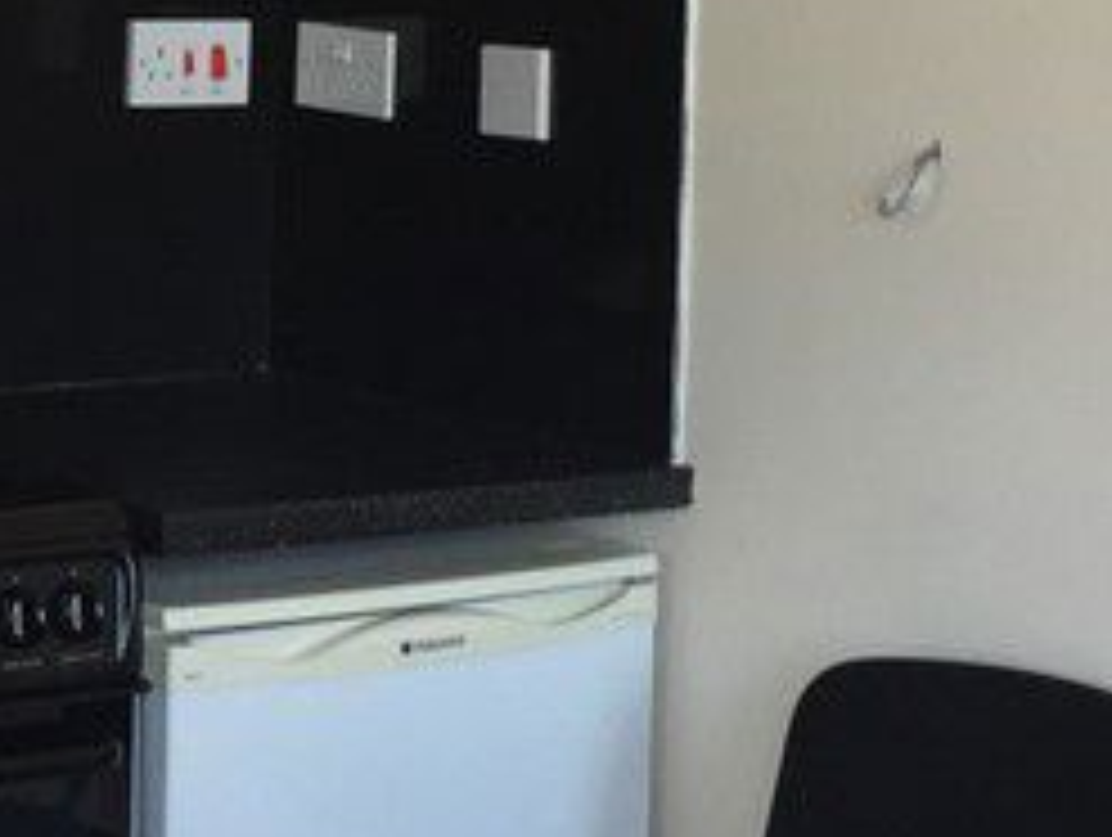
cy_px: -50
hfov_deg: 16.0
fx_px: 3860
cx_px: -18
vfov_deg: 12.2
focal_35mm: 120
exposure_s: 1/100
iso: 50
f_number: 2.2
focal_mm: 4.15
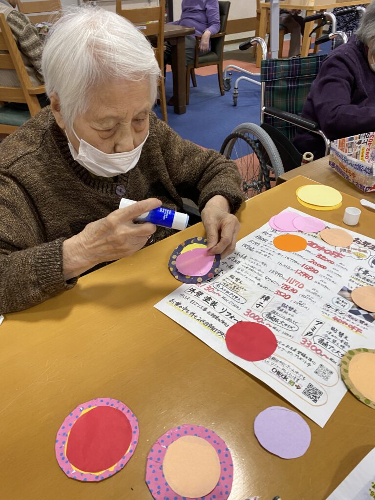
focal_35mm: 26
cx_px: 188
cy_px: 250
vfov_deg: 67.3
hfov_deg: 53.1
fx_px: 376
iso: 200
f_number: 1.8
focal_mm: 4.25
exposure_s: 1/60
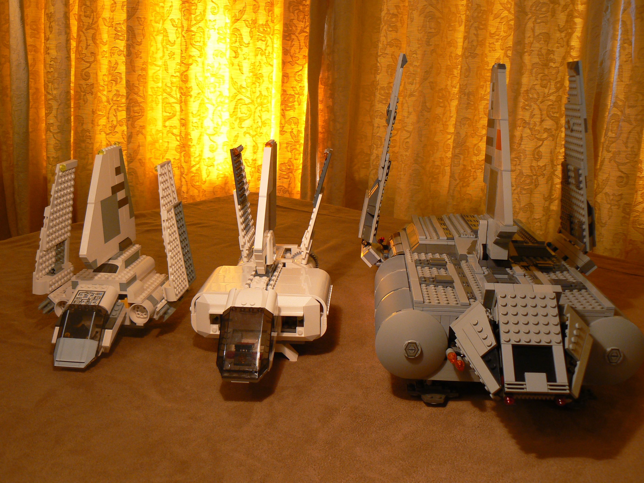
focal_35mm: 36
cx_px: 322
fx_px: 670
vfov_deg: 39.7
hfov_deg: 51.4
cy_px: 242
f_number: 3.2
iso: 100
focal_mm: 6
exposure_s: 1/15
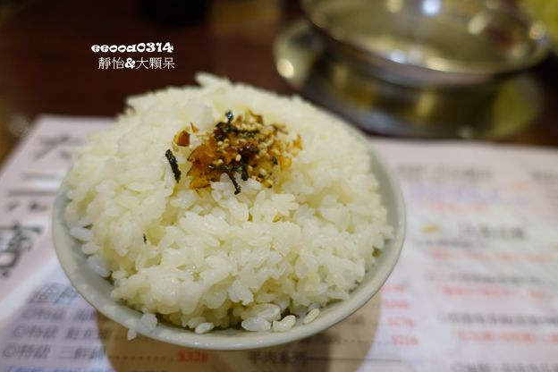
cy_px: 186
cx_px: 290
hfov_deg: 71.5
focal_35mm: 25
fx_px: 387
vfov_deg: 51.3
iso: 250
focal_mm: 8.8
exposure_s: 1/30
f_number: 1.8
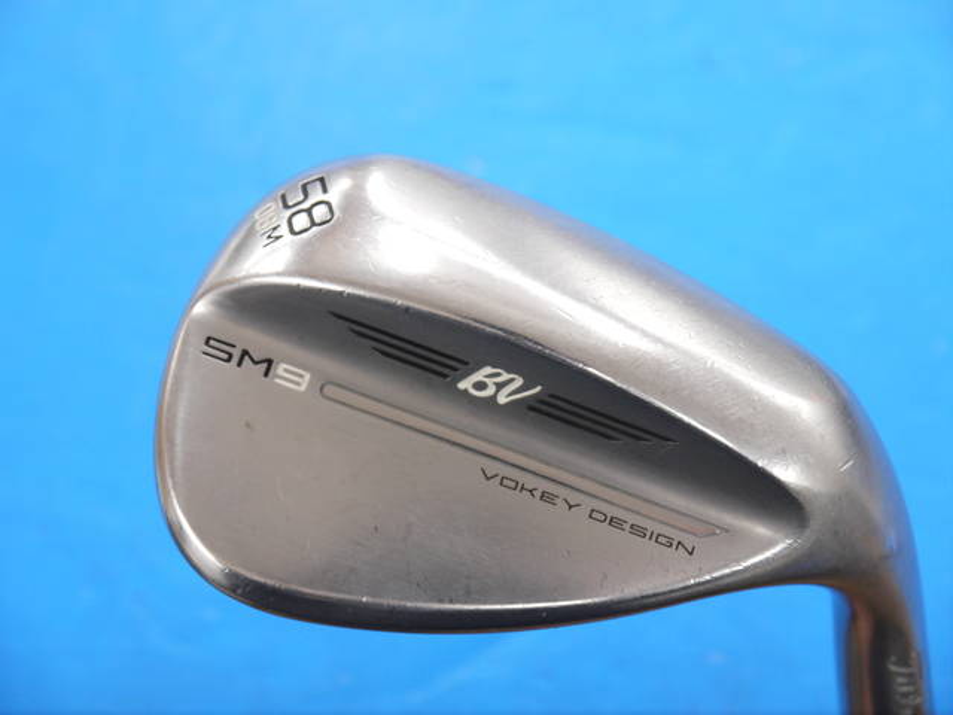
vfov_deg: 17.6
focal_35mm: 84
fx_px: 2313
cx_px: 476
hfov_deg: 23.3
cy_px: 358
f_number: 5.6
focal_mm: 42
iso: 800
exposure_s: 1/80
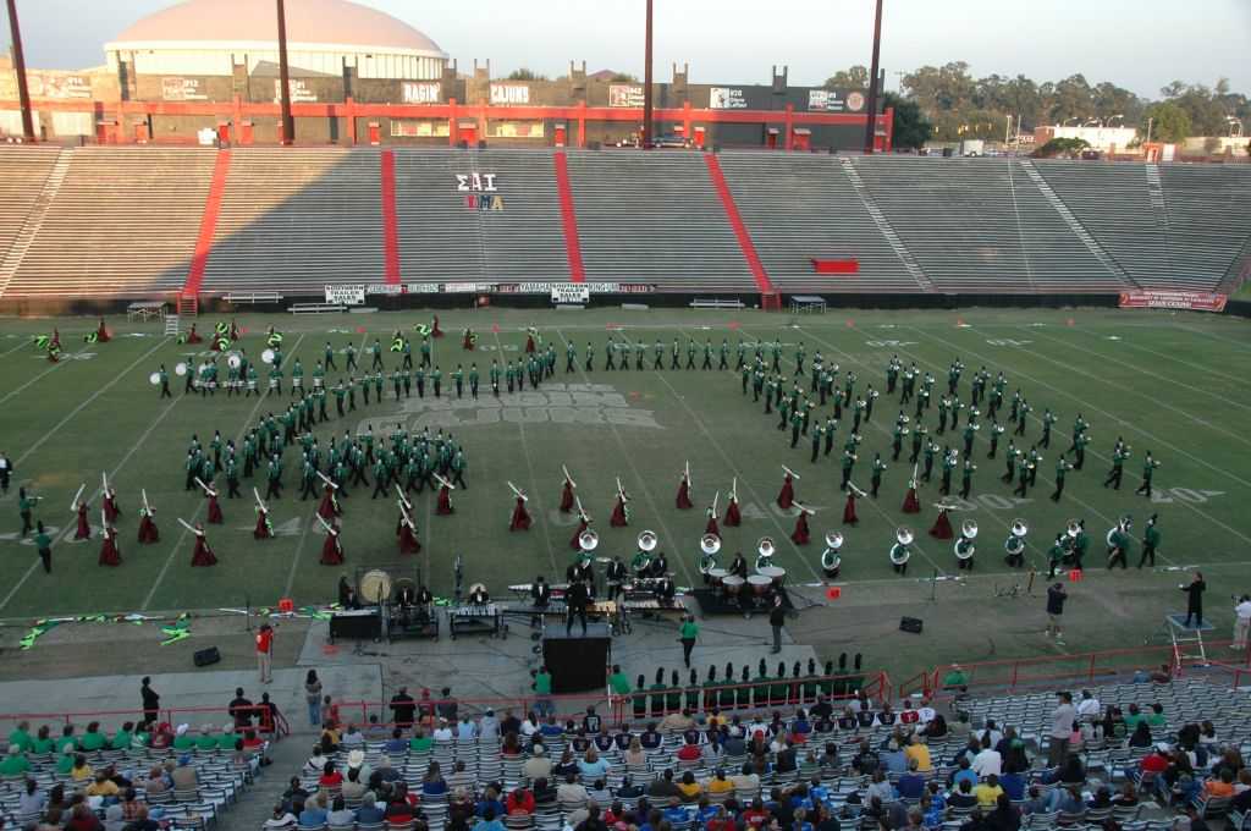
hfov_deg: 57.3
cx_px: 626
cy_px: 416
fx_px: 1145
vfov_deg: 39.9
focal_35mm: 33
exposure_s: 1/125
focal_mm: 22
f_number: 5.6
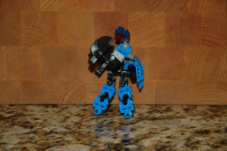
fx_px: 661
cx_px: 114
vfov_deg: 13.0
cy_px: 76
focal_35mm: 105
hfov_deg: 19.5
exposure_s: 1/60
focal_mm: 70
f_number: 4.5
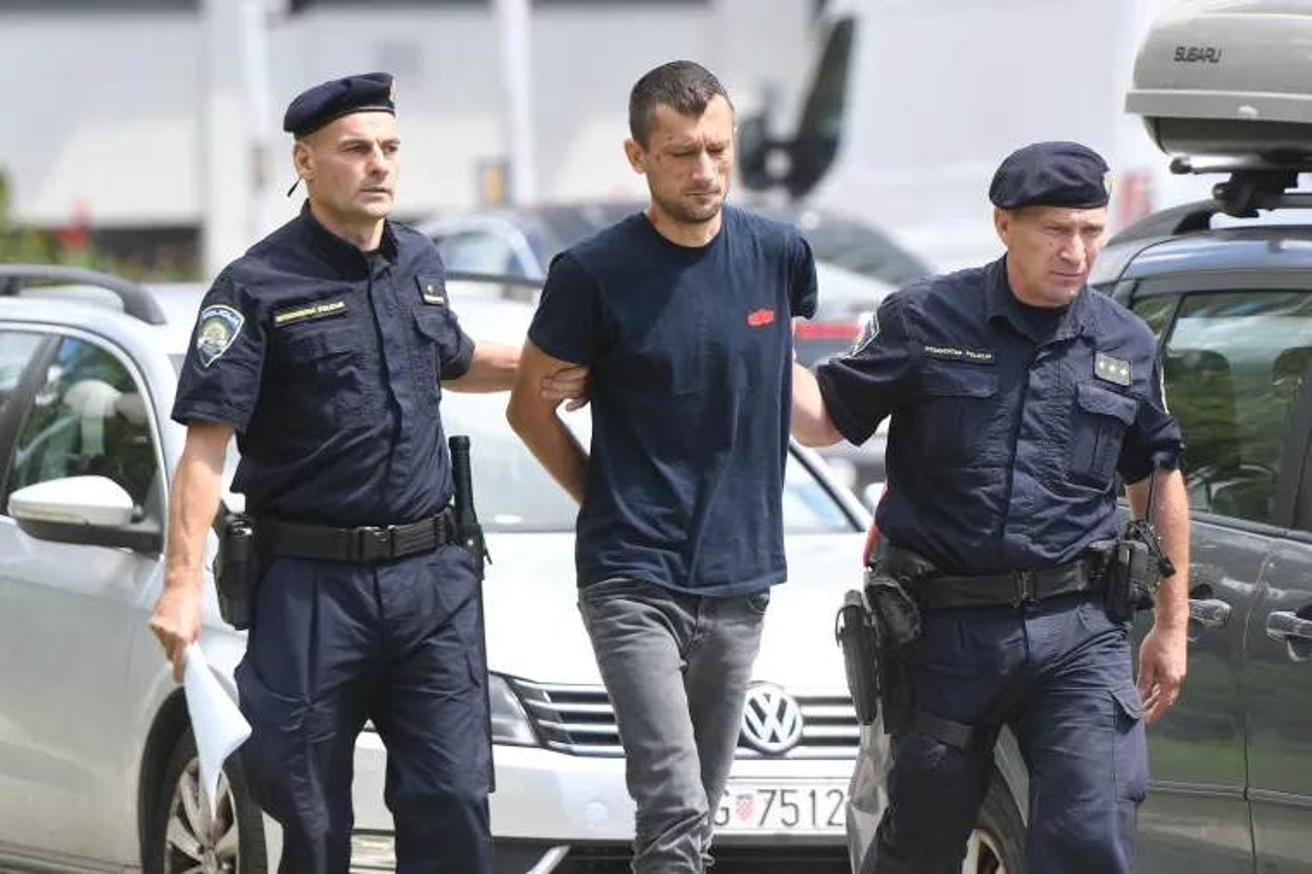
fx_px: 7285
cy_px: 437
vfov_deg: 6.9
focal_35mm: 200
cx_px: 656
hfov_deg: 10.3
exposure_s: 1/800
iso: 160
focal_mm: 200
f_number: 5
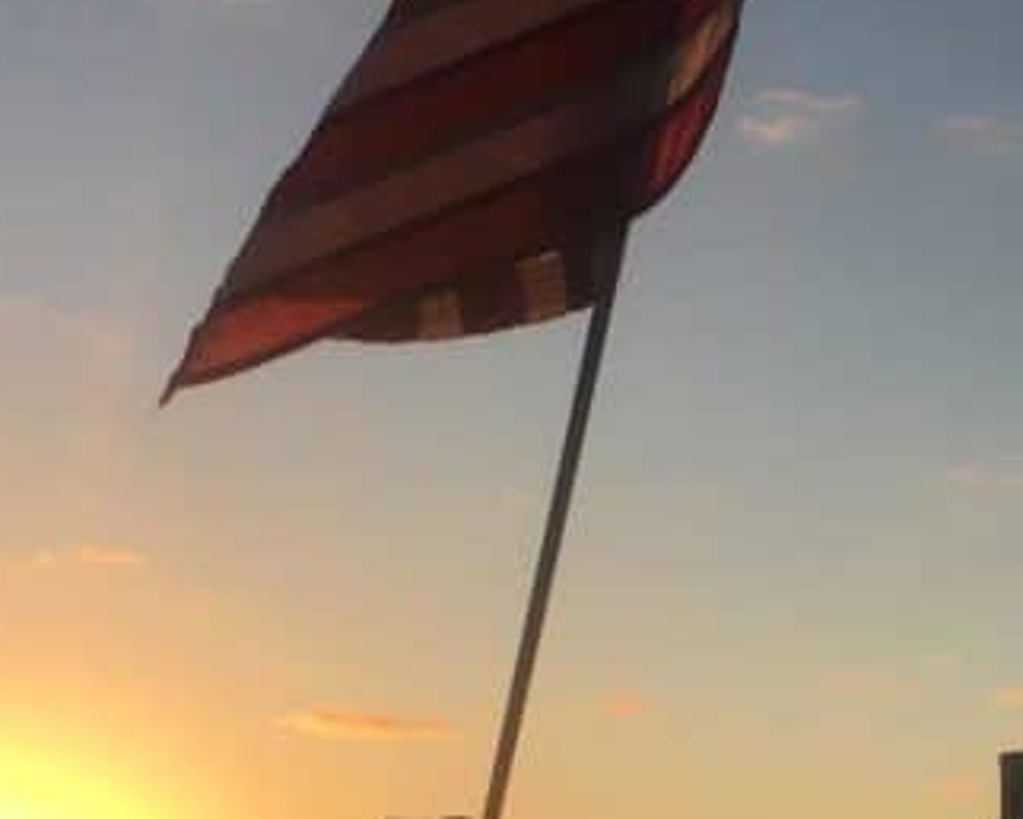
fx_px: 2727
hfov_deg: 21.0
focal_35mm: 90
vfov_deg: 16.7
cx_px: 820
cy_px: 816
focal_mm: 4.15
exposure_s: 1/1131
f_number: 2.2
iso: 25
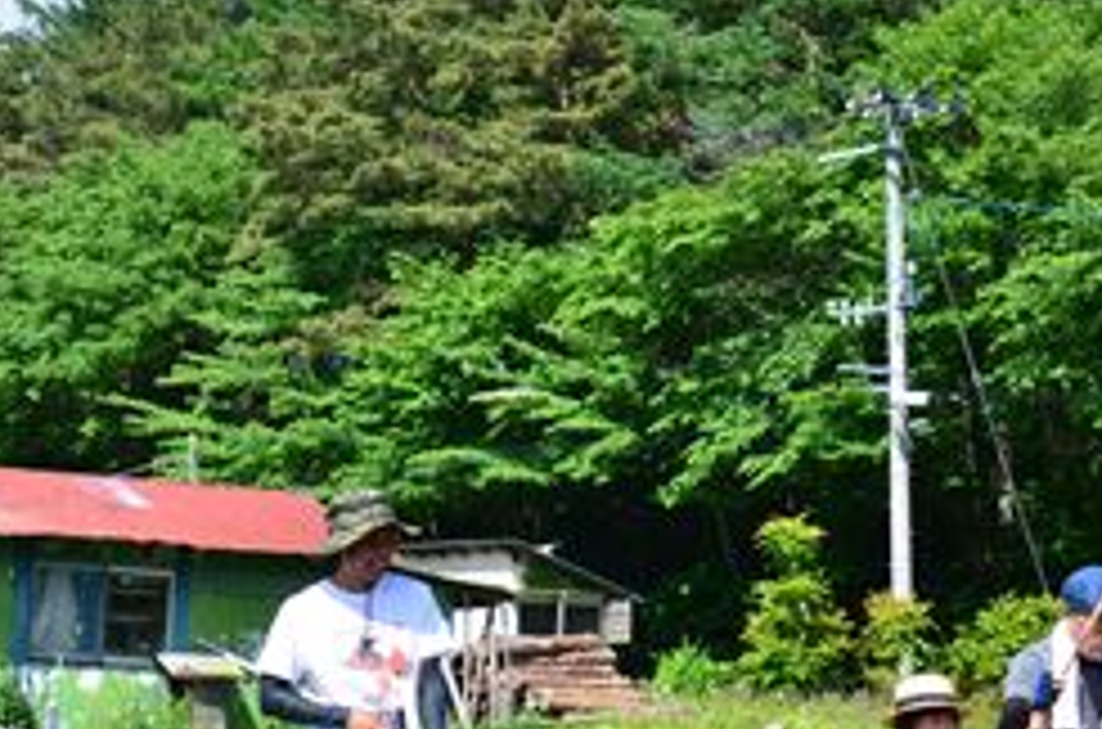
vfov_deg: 14.7
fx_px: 2809
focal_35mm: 92
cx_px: 522
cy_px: 587
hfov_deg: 22.2
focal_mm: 30
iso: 100
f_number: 5.6
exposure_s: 1/320
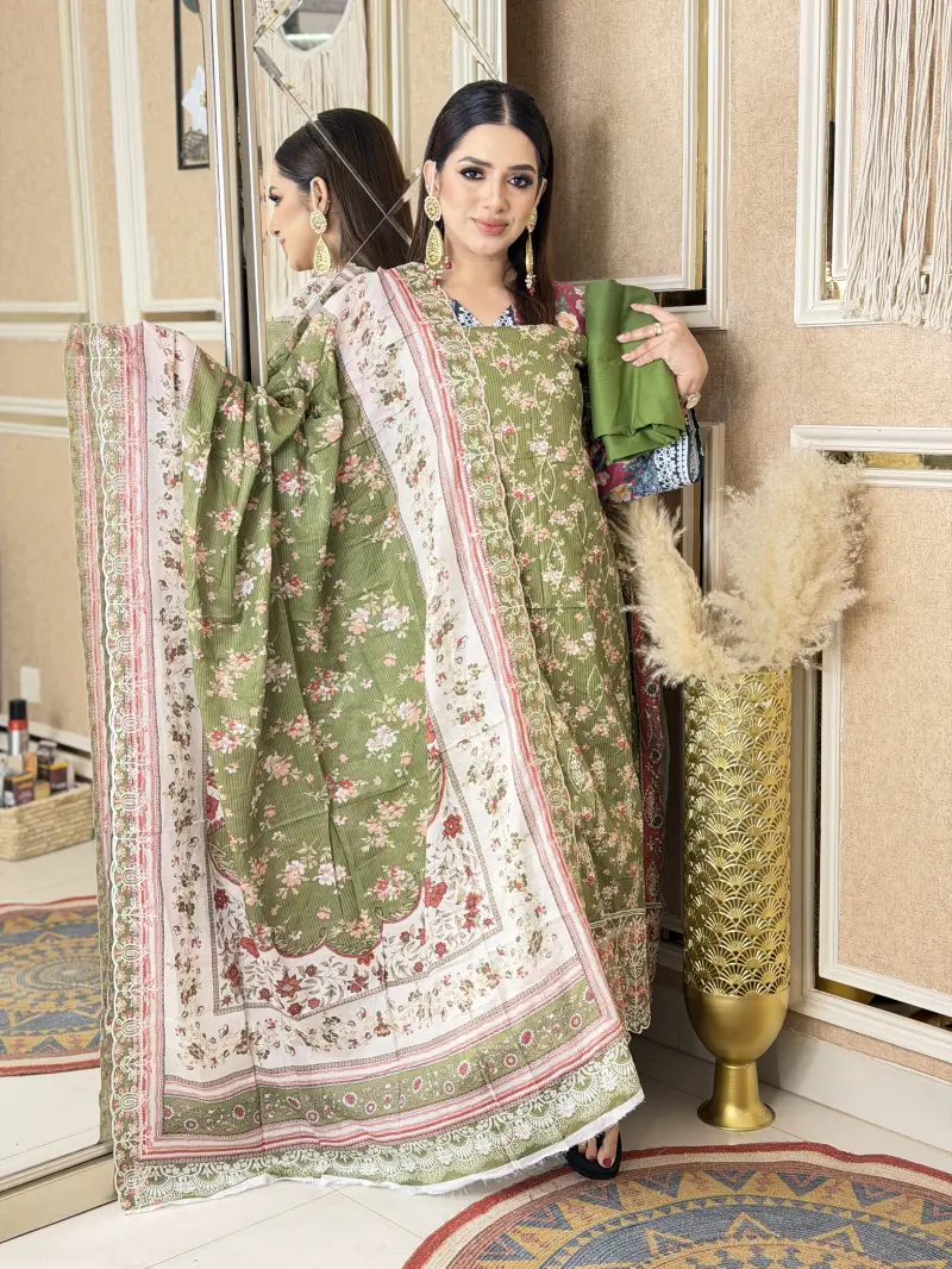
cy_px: 634
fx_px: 1759
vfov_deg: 39.6
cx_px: 476
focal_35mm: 48
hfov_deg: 30.3
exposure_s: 1/50
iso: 100
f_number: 1.78
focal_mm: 6.76
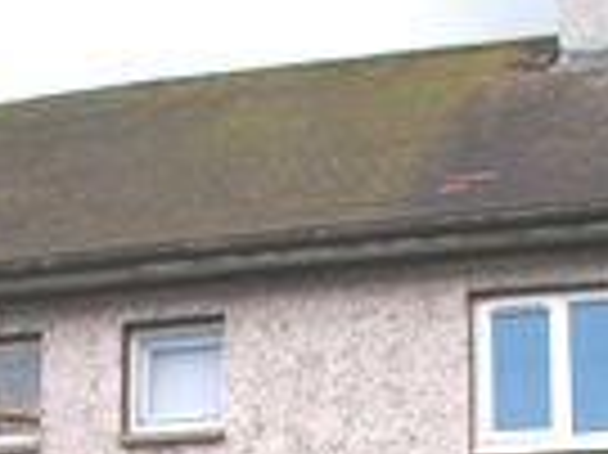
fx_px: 2632
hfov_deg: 13.2
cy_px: 661
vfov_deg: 9.6
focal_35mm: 150
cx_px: 277
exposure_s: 1/400
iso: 50
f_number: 2.8
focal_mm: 6.3
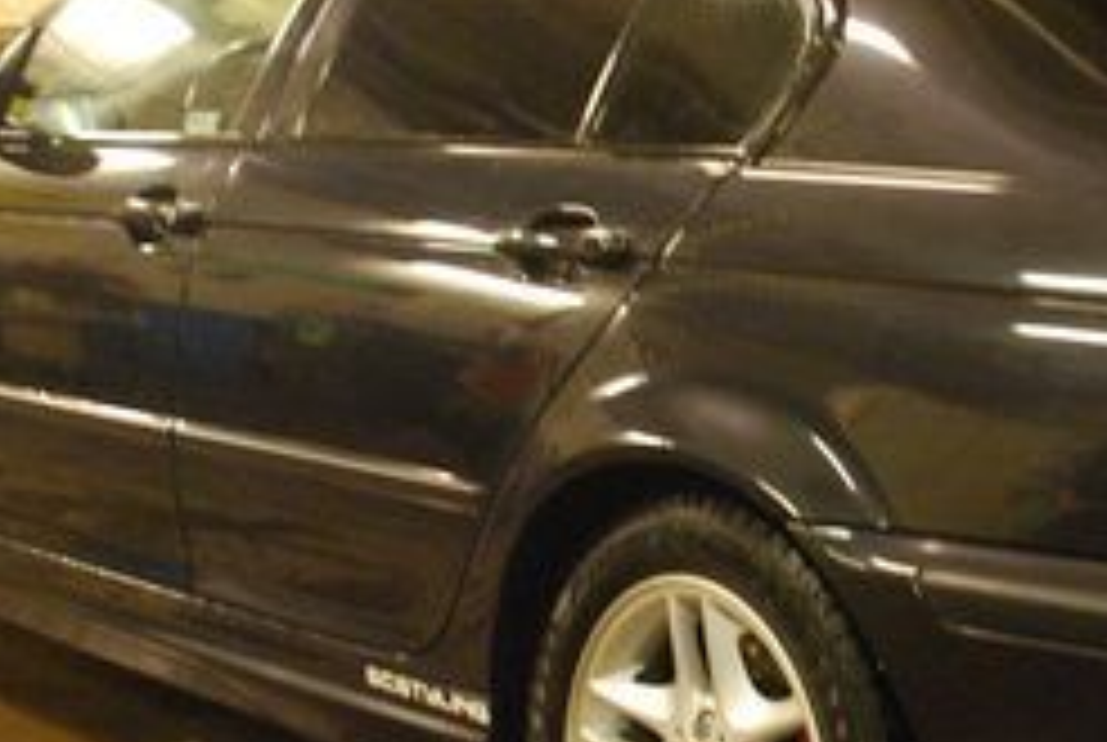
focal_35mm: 86
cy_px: 304
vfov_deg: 15.9
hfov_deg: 23.3
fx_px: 2649
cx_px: 860
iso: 1600
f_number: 3.8
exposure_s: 1/20
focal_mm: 22
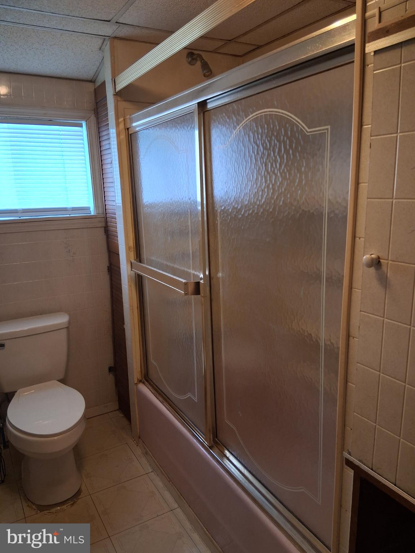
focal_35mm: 26
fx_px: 416
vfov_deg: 67.3
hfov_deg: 53.1
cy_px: 276
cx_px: 208
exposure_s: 1/60
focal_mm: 3.98
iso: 250
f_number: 1.8
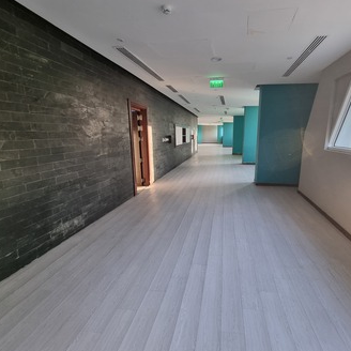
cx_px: 204
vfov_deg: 87.4
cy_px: 174
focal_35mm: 16
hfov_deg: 86.7
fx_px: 184
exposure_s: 1/50
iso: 100
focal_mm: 2.2
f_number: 2.2
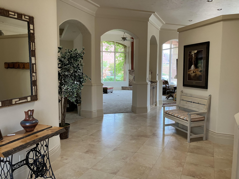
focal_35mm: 28
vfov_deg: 49.7
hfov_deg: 63.4
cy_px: 90
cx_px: 120
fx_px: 193
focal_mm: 3.99
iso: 160
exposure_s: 1/60
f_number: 1.8
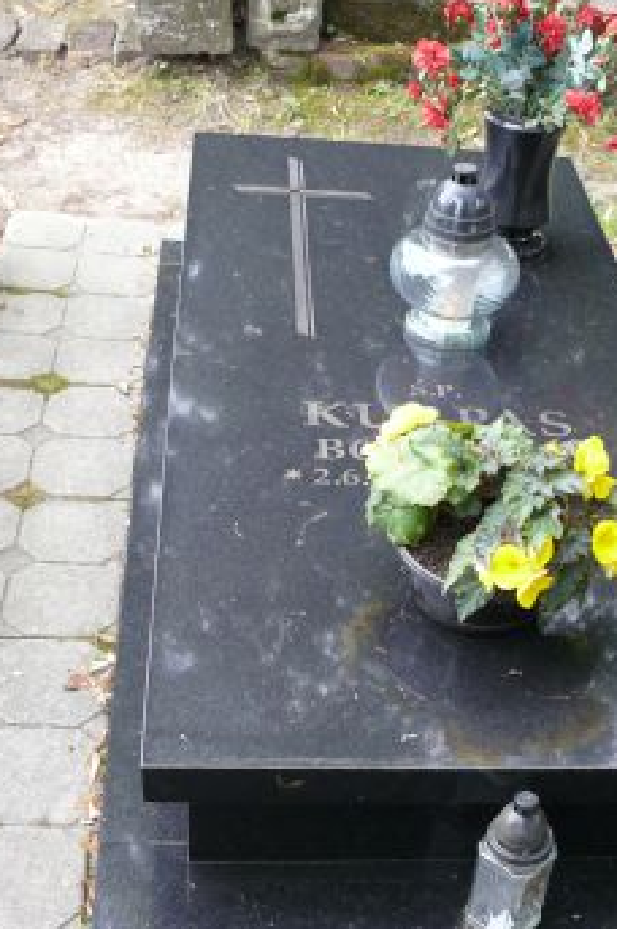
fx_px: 1314
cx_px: 425
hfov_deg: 26.2
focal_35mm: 51
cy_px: 558
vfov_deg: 38.8
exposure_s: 1/60
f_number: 2.8
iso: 100
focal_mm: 7.4
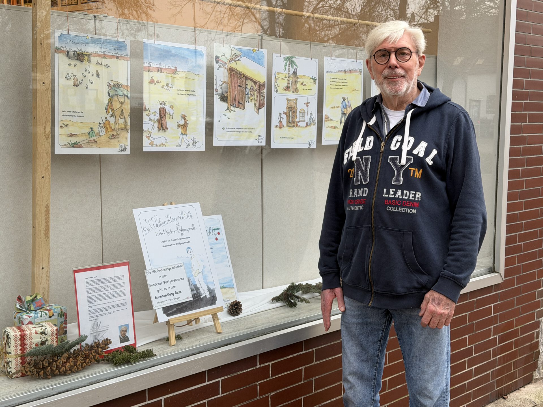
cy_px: 204
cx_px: 272
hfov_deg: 39.7
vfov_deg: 30.3
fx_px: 753
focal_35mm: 48
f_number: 1.78
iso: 64
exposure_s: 1/100
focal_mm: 6.76
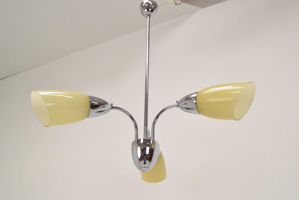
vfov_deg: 36.9
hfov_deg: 53.1
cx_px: 150
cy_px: 100
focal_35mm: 36
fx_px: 299
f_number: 8
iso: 1600
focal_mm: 24
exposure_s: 1/250
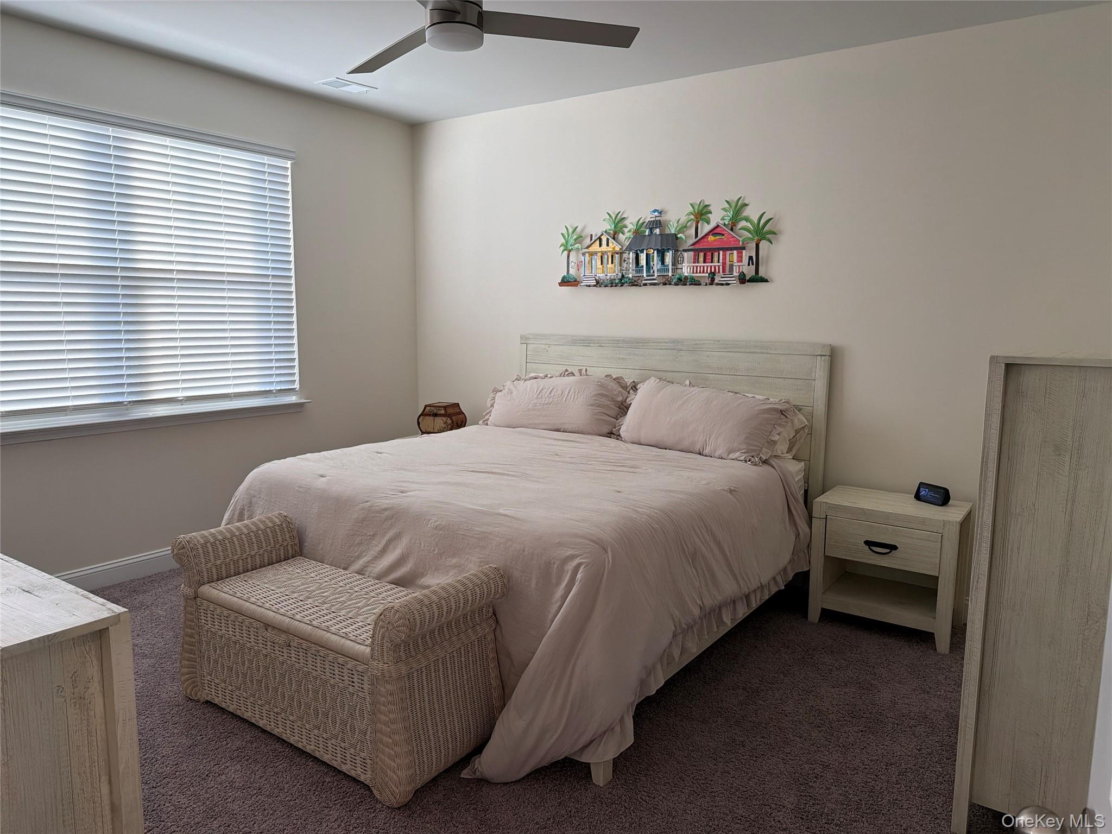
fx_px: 771
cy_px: 417
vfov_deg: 56.8
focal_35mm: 24
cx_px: 556
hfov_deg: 71.6
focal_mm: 6.76
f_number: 1.78
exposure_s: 1/140
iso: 125
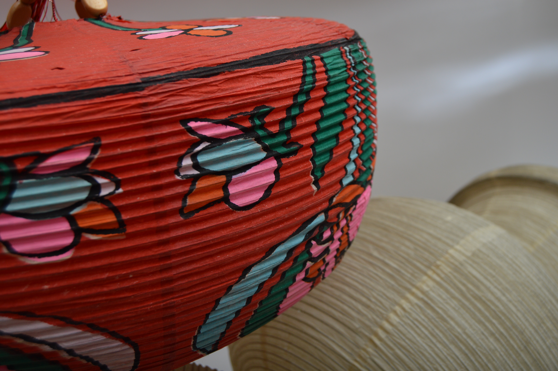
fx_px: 697
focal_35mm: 45
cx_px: 279
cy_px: 186
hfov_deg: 43.6
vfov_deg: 29.8
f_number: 5
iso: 200
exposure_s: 1/200
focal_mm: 30
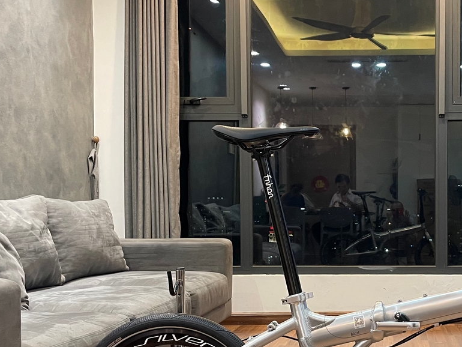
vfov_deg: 26.9
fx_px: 721
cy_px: 229
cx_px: 375
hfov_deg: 34.4
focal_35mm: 54
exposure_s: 1/50
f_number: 1.6
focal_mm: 4.2
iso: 250
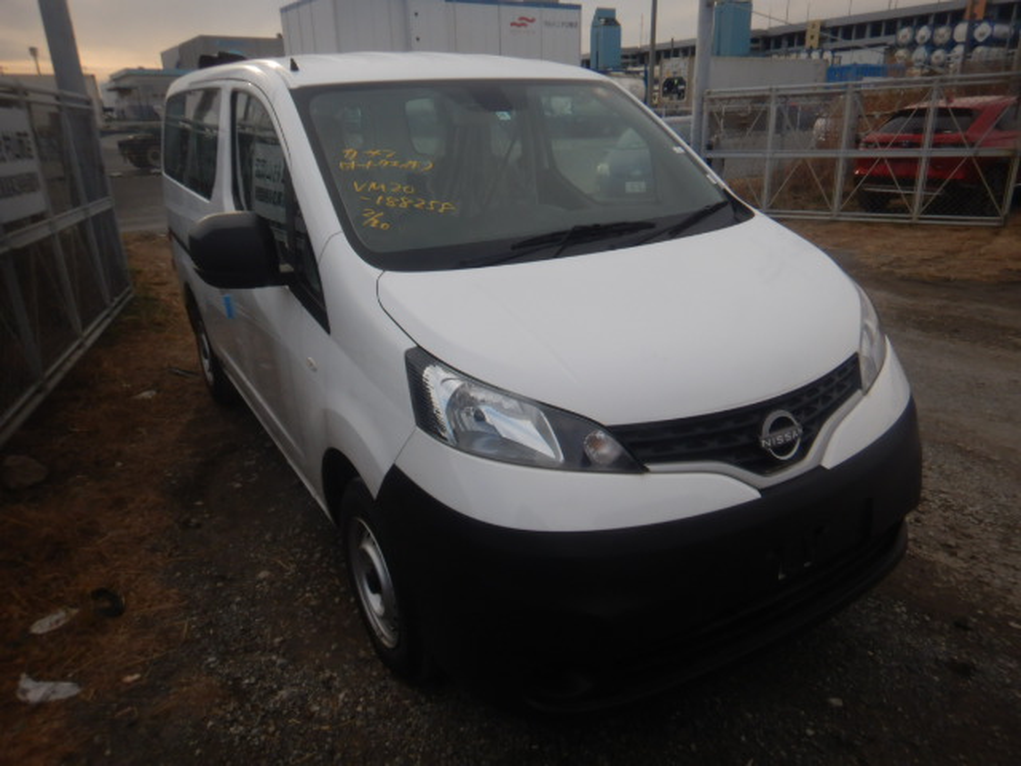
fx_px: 708
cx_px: 510
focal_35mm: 24
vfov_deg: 56.8
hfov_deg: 71.6
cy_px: 383
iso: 125
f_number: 2.8
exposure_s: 1/400
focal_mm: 4.3
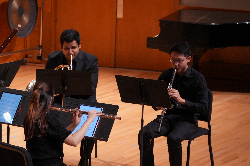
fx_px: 1028
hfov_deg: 13.8
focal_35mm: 148
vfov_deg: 9.3
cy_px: 86
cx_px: 66
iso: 800
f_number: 4
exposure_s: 1/125
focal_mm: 64
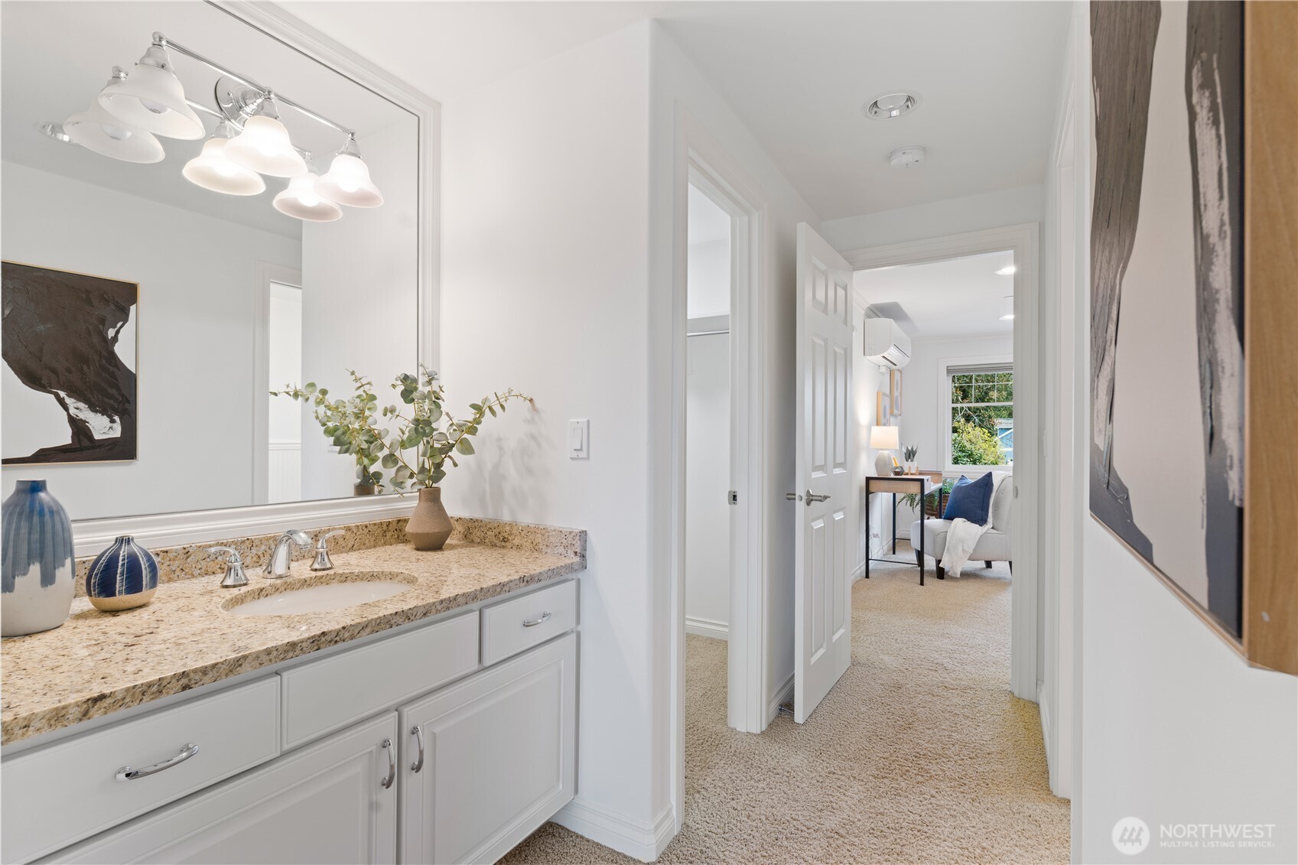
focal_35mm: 16
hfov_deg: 96.7
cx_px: 649
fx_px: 577
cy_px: 432
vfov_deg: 73.7
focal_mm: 16
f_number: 9
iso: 160
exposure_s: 1/2
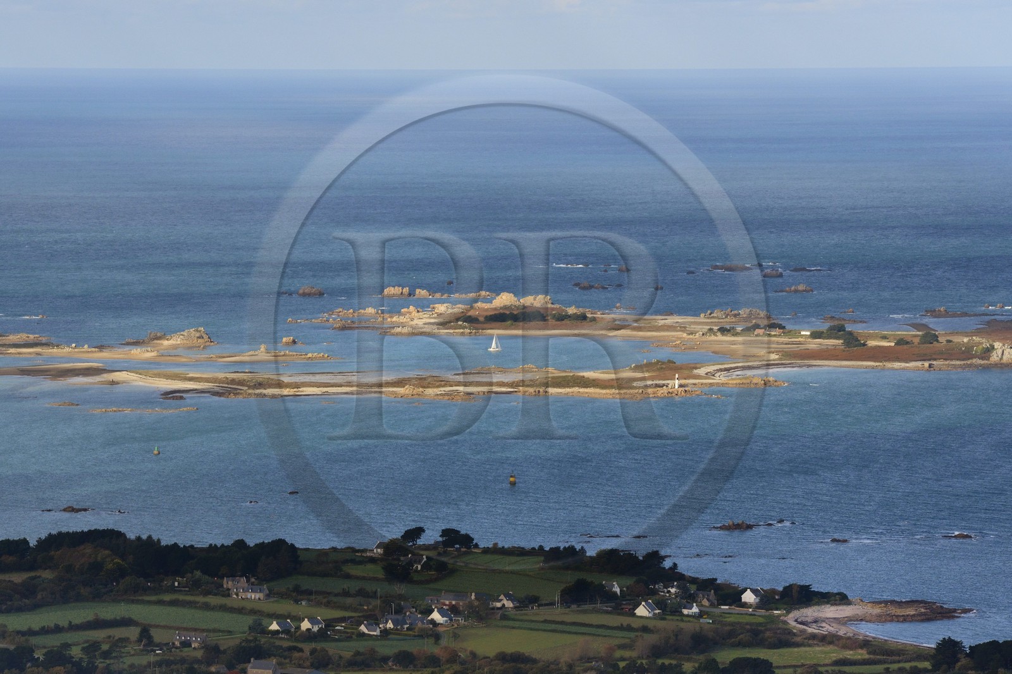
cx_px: 506
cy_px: 337
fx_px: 5059
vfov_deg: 7.6
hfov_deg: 11.4
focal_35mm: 180
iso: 800
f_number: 14
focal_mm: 180
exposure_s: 1/1000
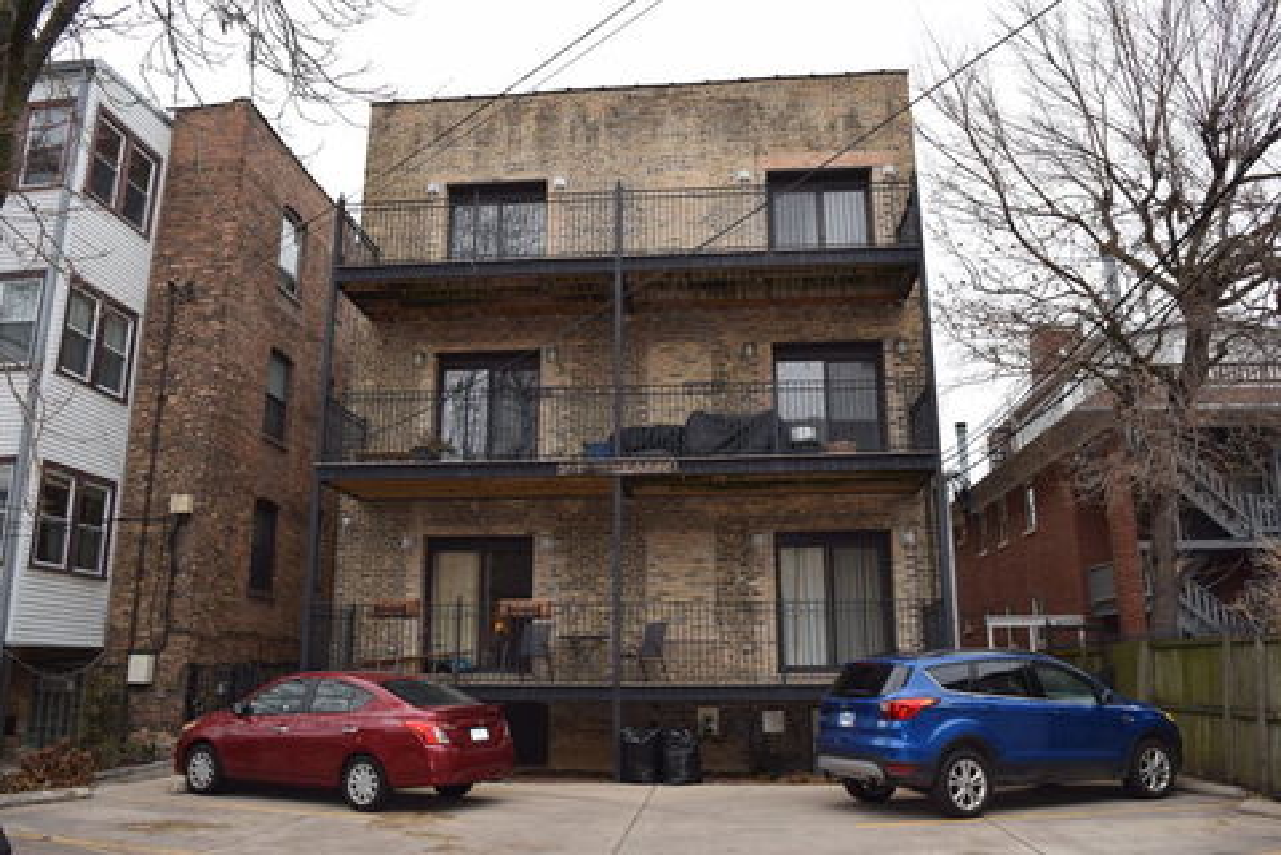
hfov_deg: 67.4
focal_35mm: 27
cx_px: 640
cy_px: 428
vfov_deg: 48.0
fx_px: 961
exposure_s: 1/125
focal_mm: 18
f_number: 5.6
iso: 220
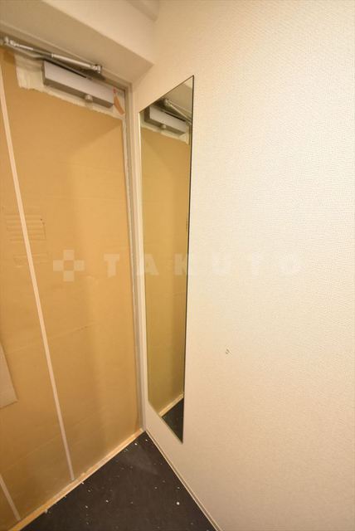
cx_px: 178
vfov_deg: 112.6
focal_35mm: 12
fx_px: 177
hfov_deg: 90.1
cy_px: 266
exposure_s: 1/13
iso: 800
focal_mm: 8
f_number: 4.5
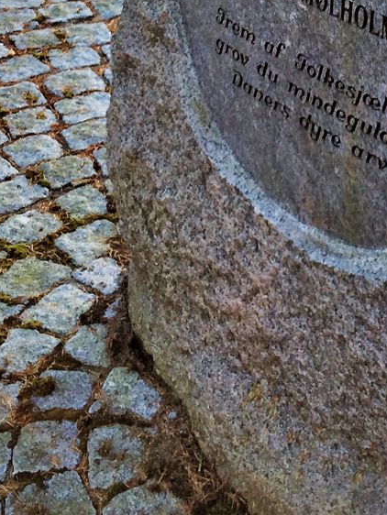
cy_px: -118
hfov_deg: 16.5
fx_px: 1311
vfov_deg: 20.6
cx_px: 370
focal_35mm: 88
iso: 40
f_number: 2.2
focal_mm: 4.15
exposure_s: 1/100
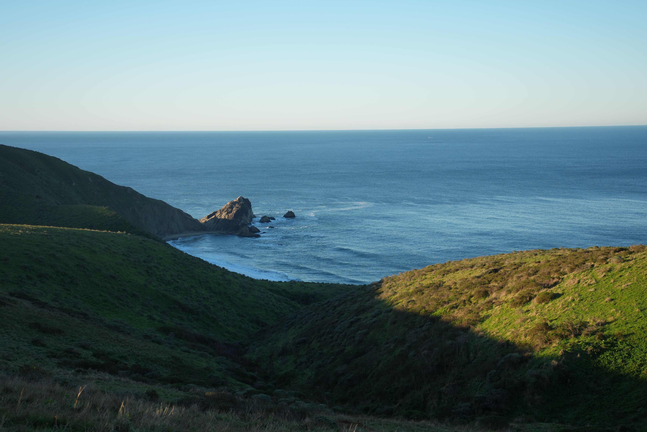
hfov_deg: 35.1
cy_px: 216
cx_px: 324
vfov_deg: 23.8
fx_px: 1024
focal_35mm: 57
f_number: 5.6
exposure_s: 1/500
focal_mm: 57
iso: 250
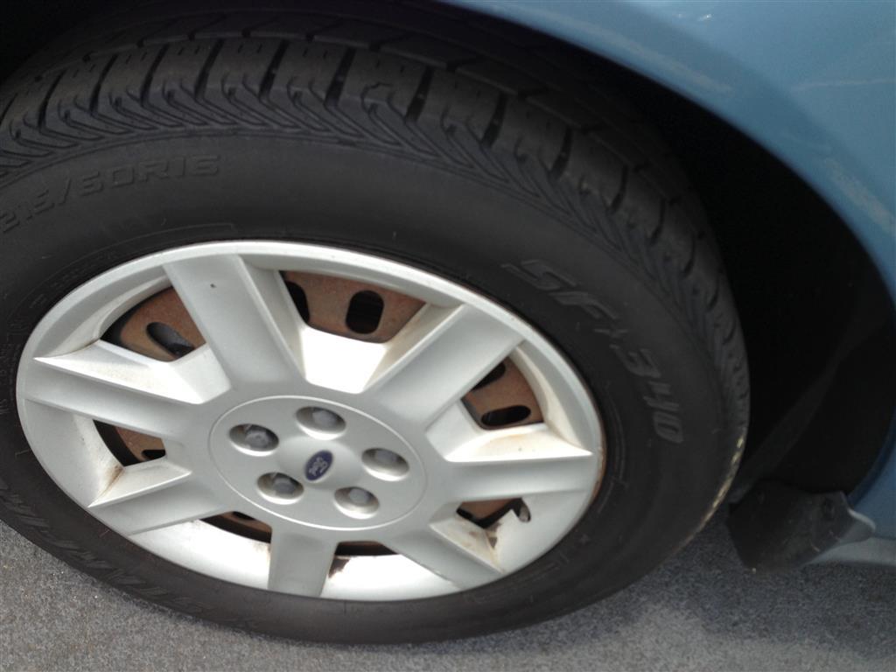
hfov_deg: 55.4
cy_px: 336
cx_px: 448
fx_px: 854
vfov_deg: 42.9
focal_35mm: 33
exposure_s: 1/374
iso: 50
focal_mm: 4.13
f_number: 2.4
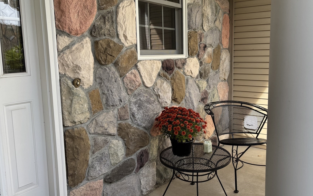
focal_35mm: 32
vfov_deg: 39.3
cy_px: 85
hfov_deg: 59.6
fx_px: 273
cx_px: 169
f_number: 1.6
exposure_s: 1/684
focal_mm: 5.96
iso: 50
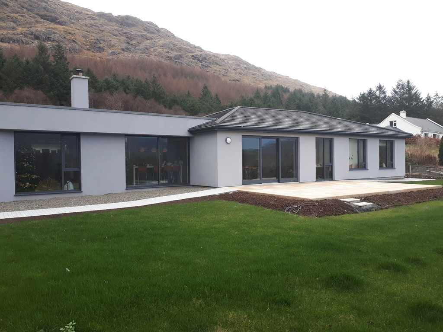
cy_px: 166
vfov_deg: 51.4
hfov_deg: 65.3
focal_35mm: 27
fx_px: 346
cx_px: 222
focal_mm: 3.6
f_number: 1.9
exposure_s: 1/100
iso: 64
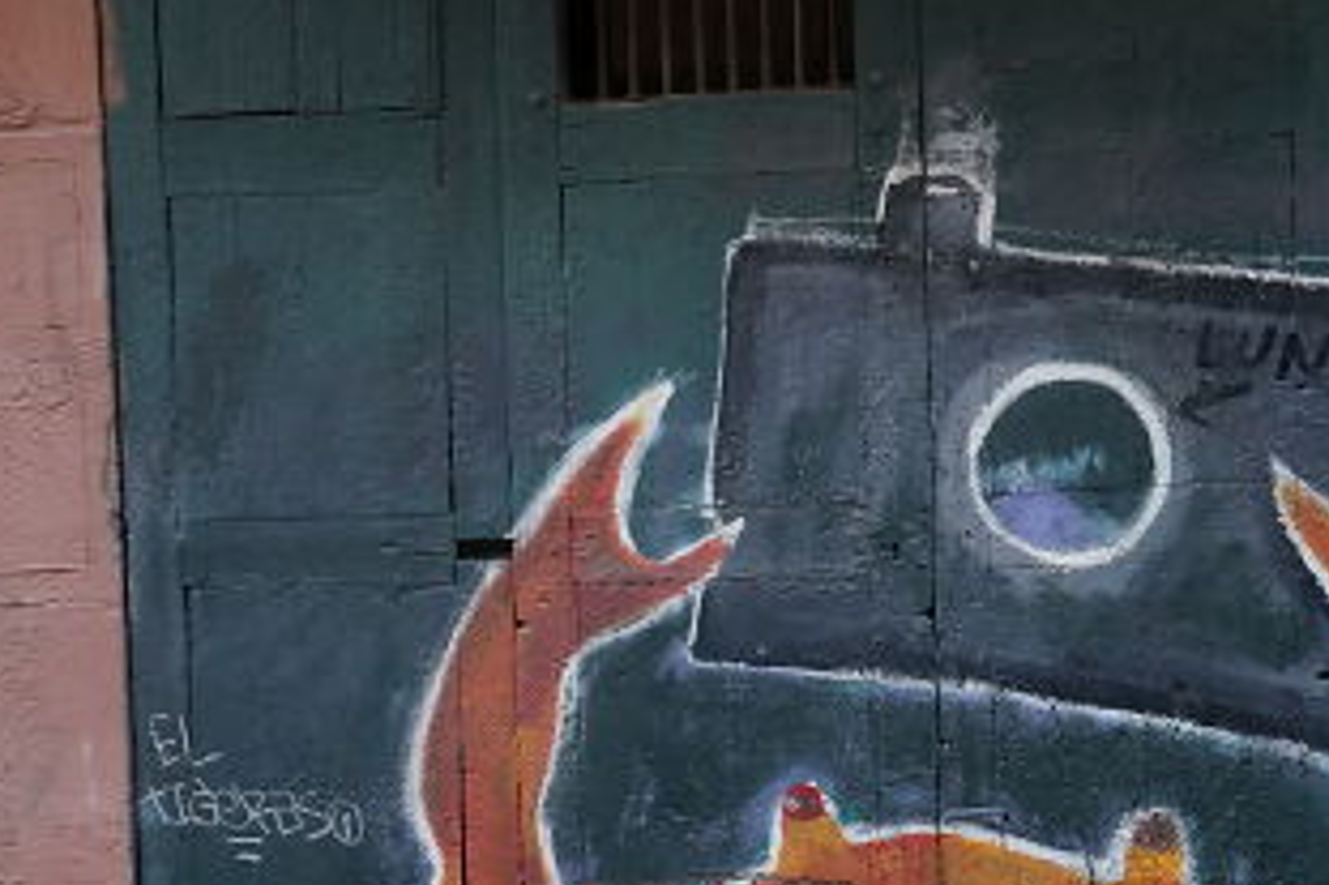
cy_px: 951
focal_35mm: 91
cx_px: 953
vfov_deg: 14.7
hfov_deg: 22.2
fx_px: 3362
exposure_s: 1/160
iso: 1250
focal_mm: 27
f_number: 4
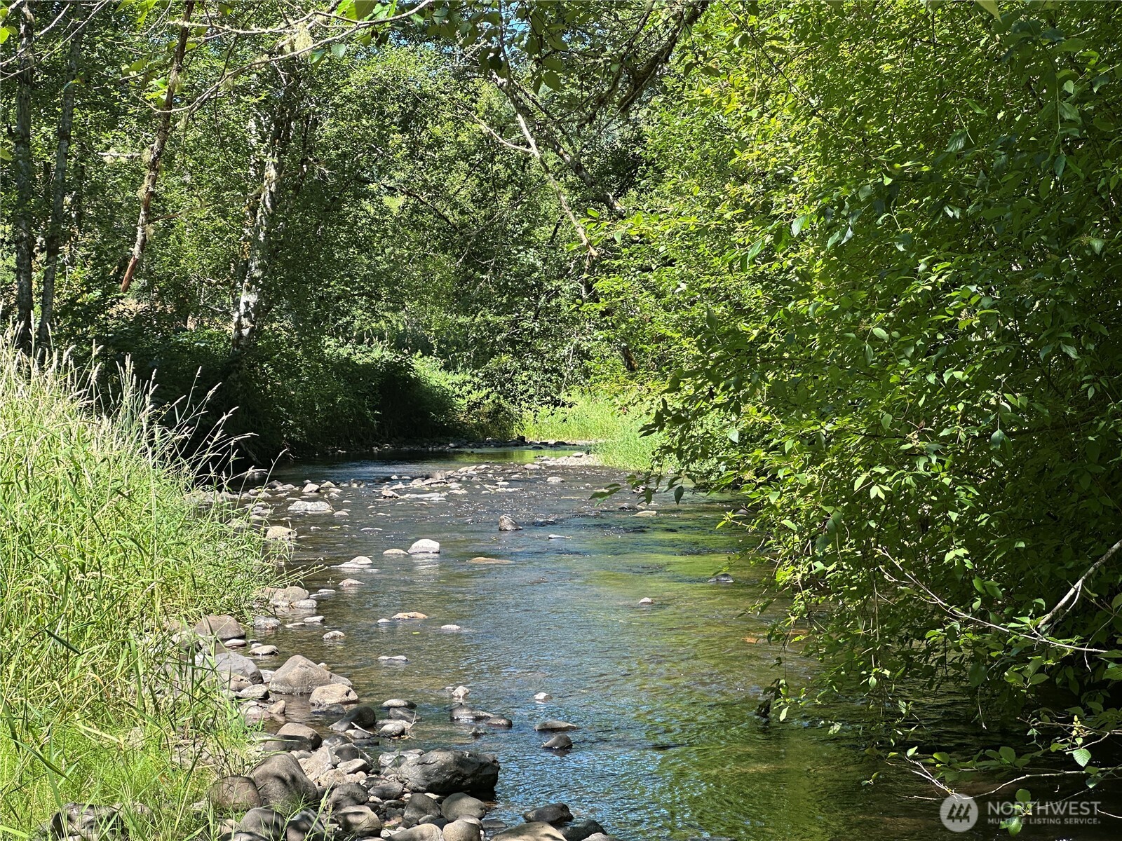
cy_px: 420
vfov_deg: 19.1
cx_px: 561
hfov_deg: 25.3
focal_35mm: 77
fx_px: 2496
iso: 32
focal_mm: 9
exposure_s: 1/132
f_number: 2.8
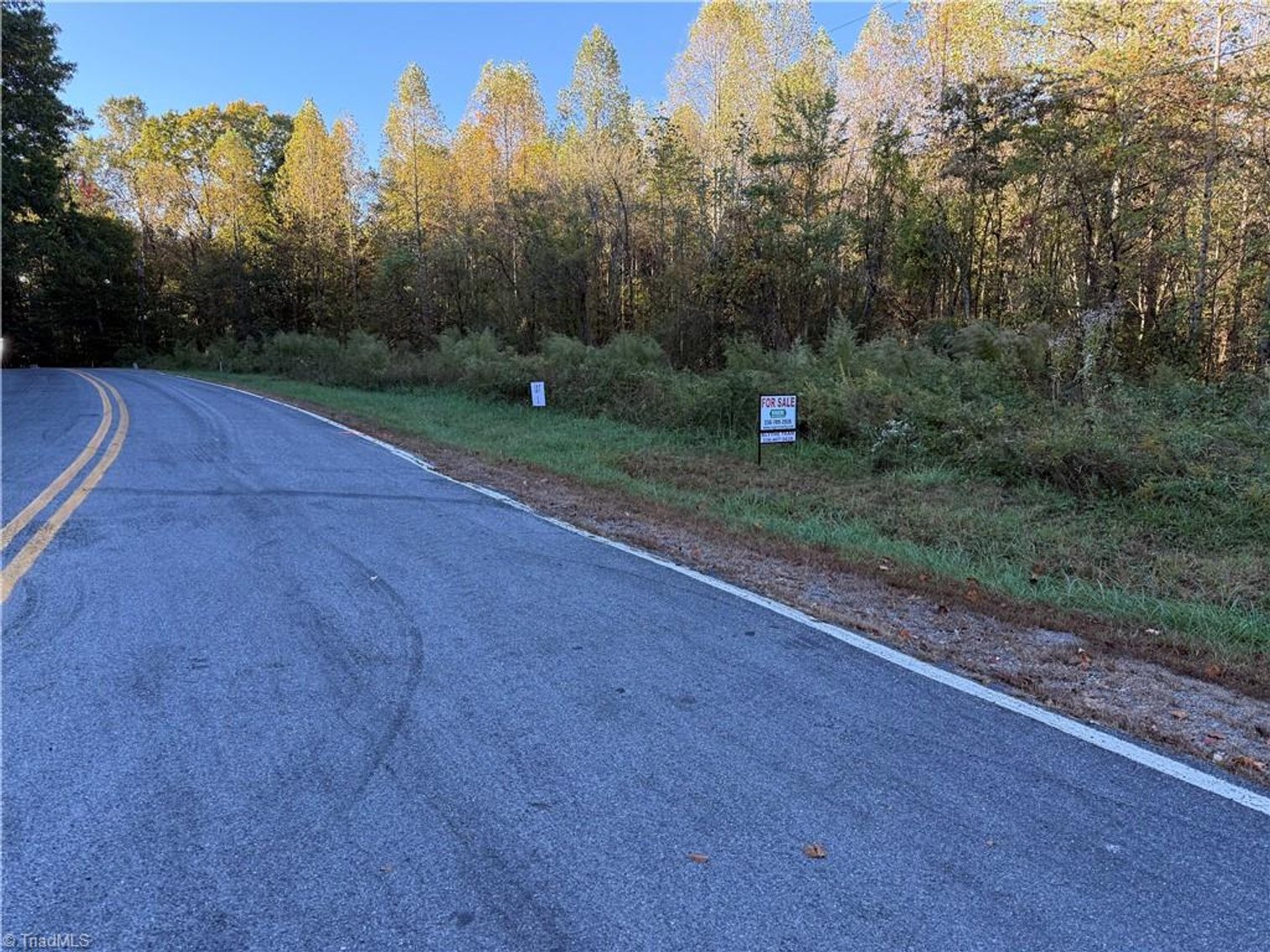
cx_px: 635
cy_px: 476
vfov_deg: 56.8
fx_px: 881
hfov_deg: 71.6
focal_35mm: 24
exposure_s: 1/367
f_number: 1.78
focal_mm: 6.76
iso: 100
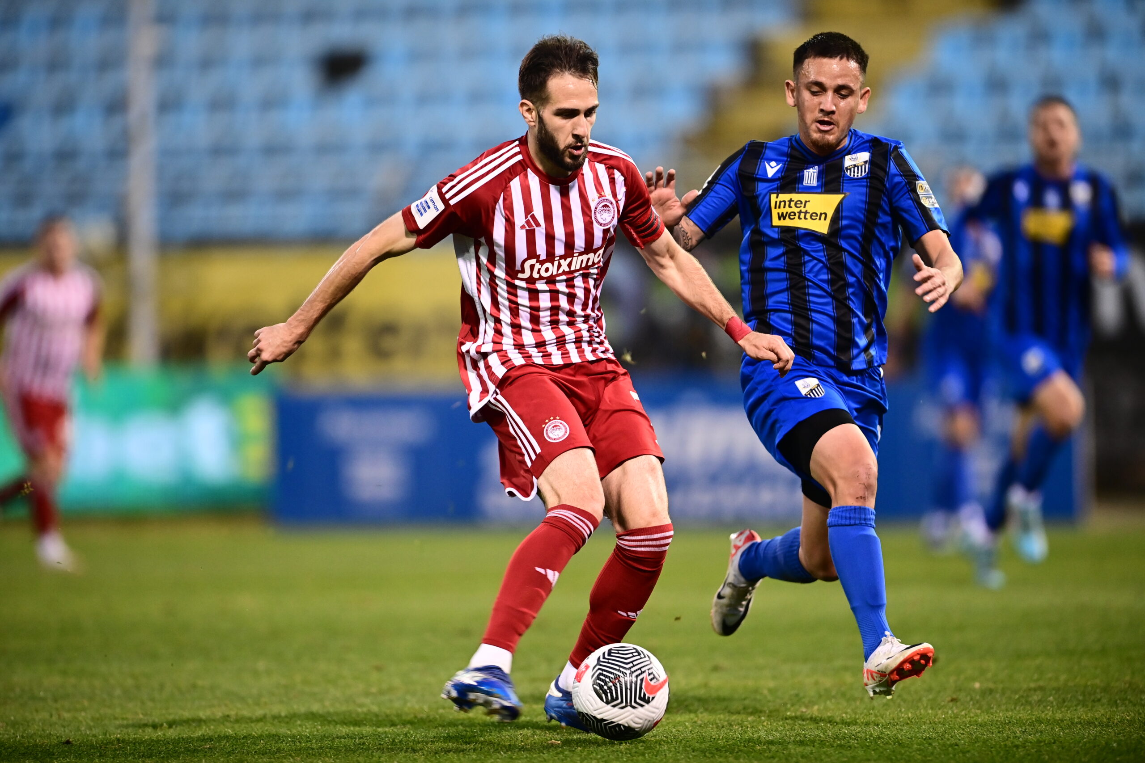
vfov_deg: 3.4
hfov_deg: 5.2
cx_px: 572
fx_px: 12722
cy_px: 382
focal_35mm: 400
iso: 3200
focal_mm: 400
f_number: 2.8
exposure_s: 1/1000
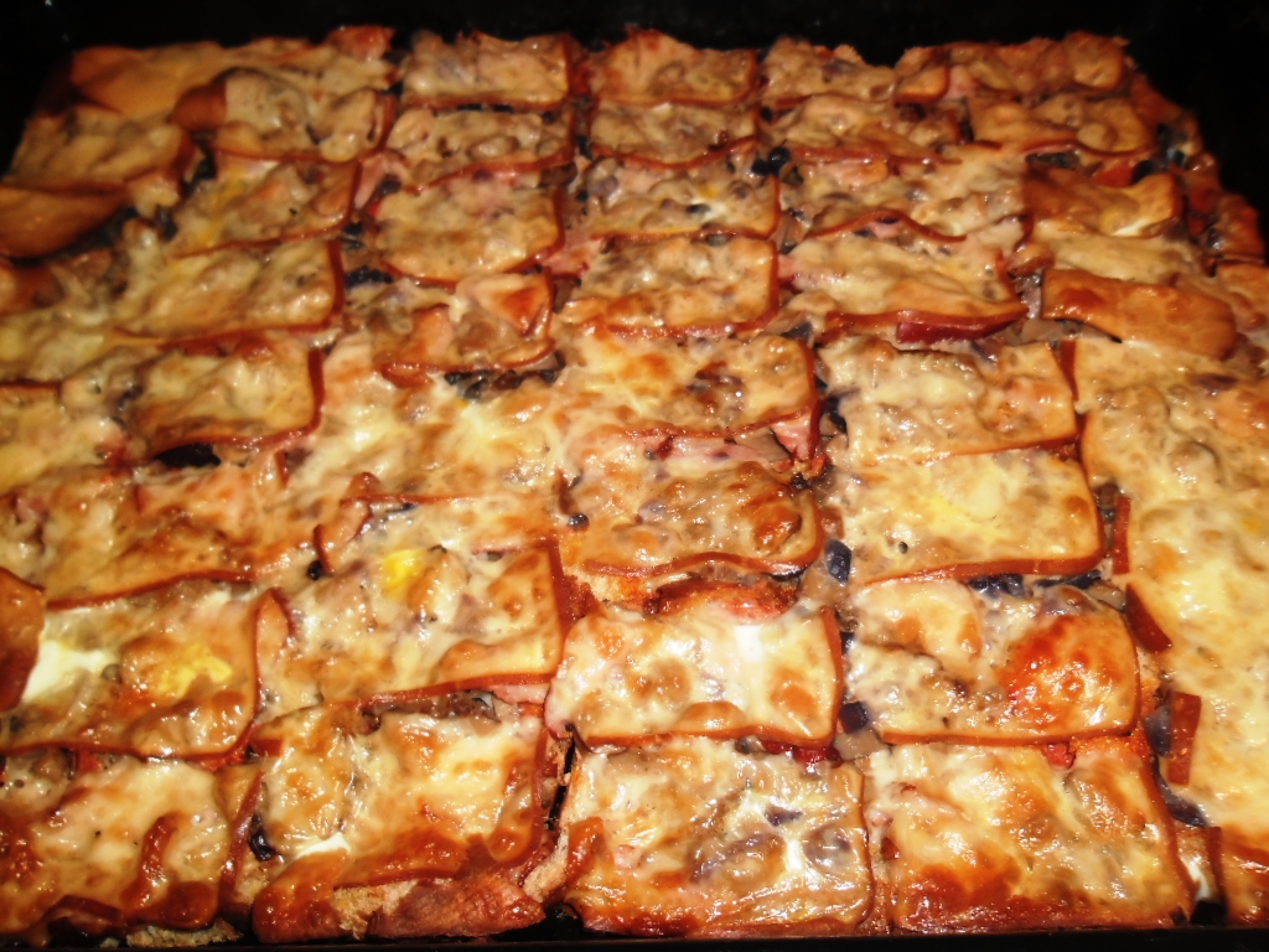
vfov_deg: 51.4
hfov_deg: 65.3
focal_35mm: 27
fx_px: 990
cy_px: 476
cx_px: 634
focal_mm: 4.9
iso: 80
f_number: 3.5
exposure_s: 1/45
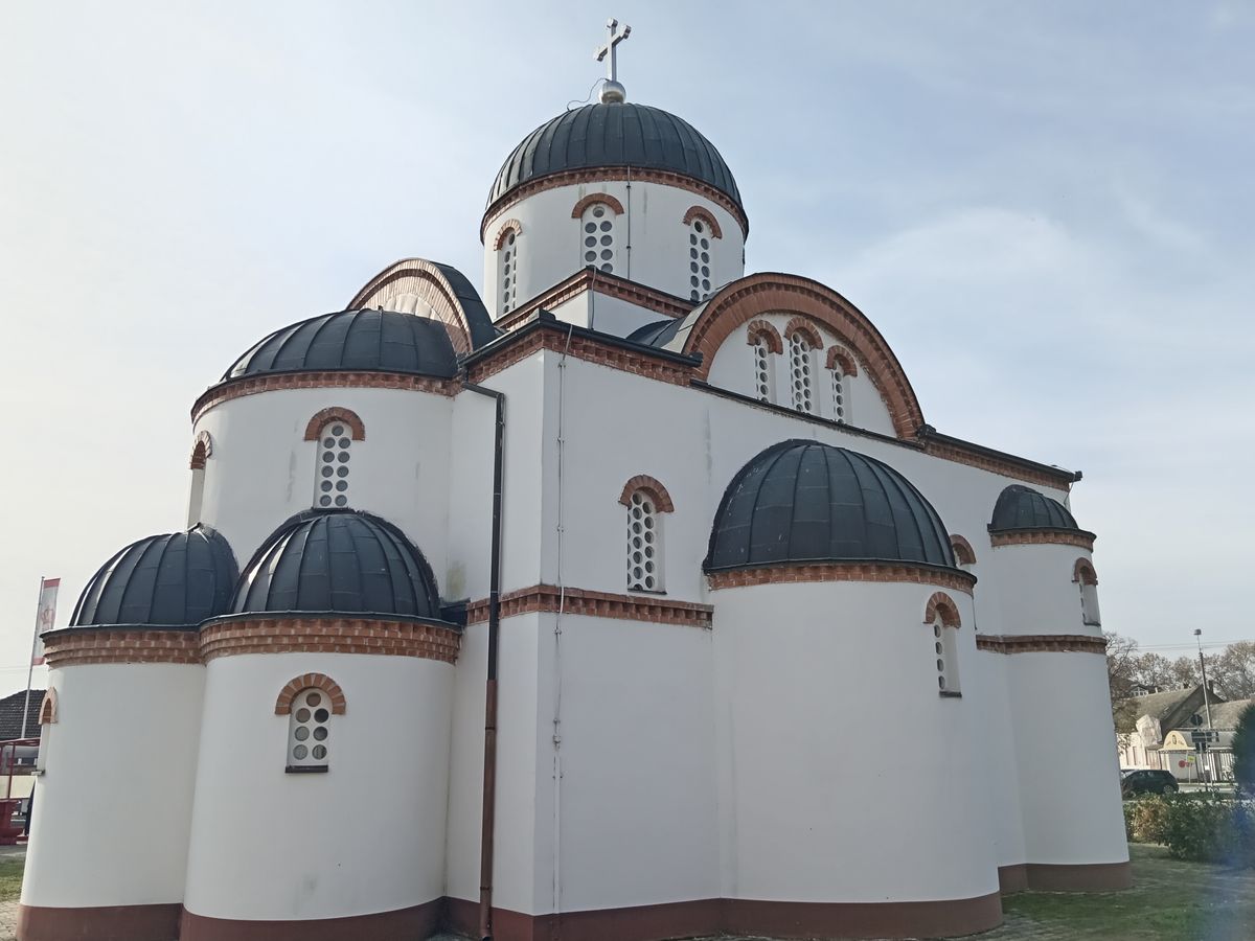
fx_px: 1051
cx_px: 628
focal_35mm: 29
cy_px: 470
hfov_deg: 61.7
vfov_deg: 48.2
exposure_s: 1/762
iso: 100
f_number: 1.8
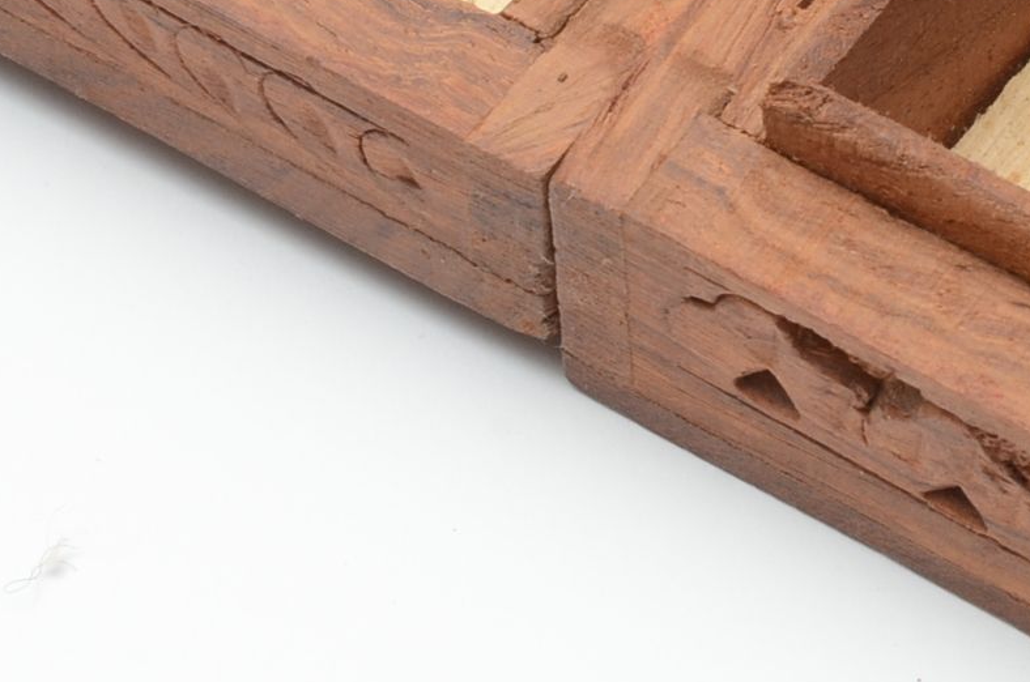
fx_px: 14064
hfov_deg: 4.2
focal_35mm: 493
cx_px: 827
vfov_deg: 2.8
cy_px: -61
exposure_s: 1/80
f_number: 14
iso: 320
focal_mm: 105
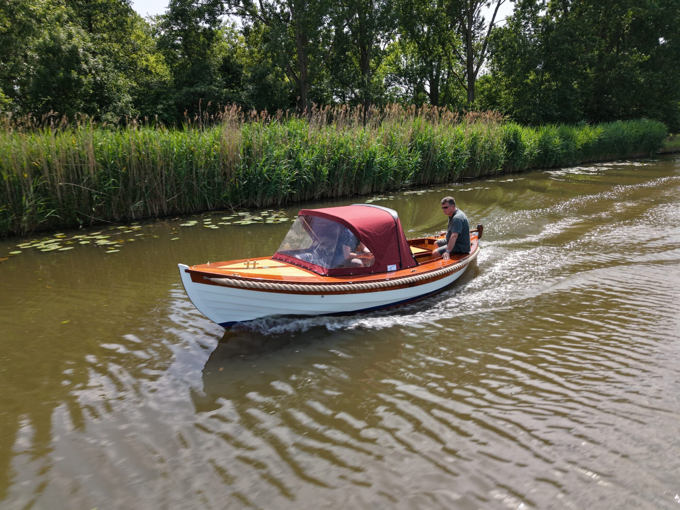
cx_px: 340
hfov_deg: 71.6
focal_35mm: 24
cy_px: 255
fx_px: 471
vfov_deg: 56.8
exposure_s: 1/60
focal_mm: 8.67
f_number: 1.8
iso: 180
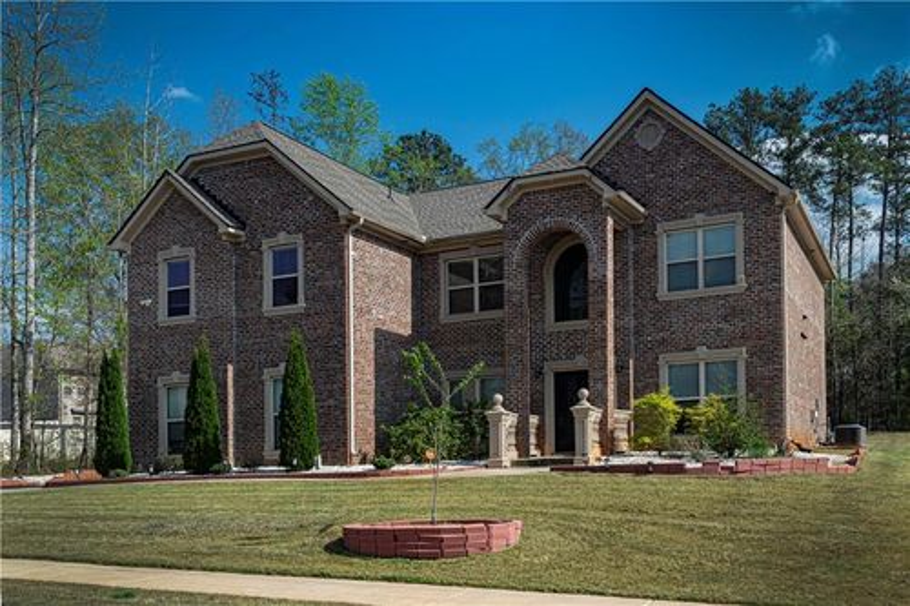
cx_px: 455
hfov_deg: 51.3
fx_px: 948
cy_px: 303
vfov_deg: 35.5
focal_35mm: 38
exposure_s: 1/200
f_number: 8
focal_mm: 25
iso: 200
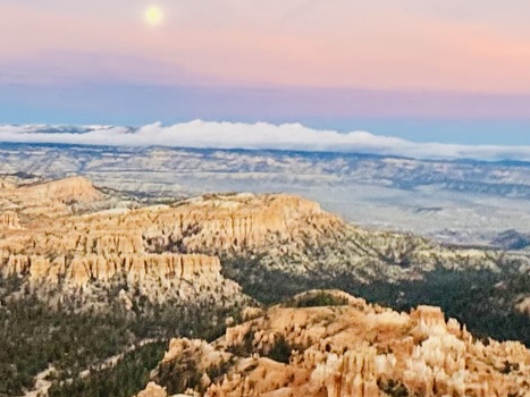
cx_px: 135
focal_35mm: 60
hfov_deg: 31.6
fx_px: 918
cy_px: 160
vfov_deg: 24.4
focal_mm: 2.22
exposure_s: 1/99
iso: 160
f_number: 2.2
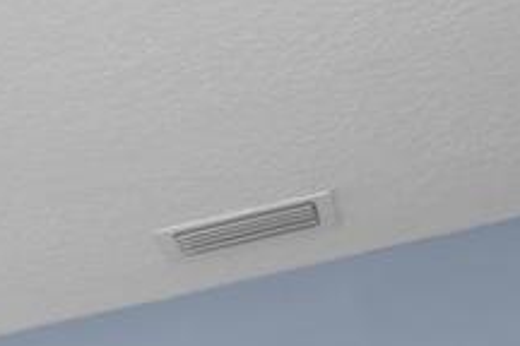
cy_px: 968
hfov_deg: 12.4
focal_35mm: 111
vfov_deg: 9.9
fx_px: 1603
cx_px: -879
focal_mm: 10
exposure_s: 1.6
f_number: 7.1
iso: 100
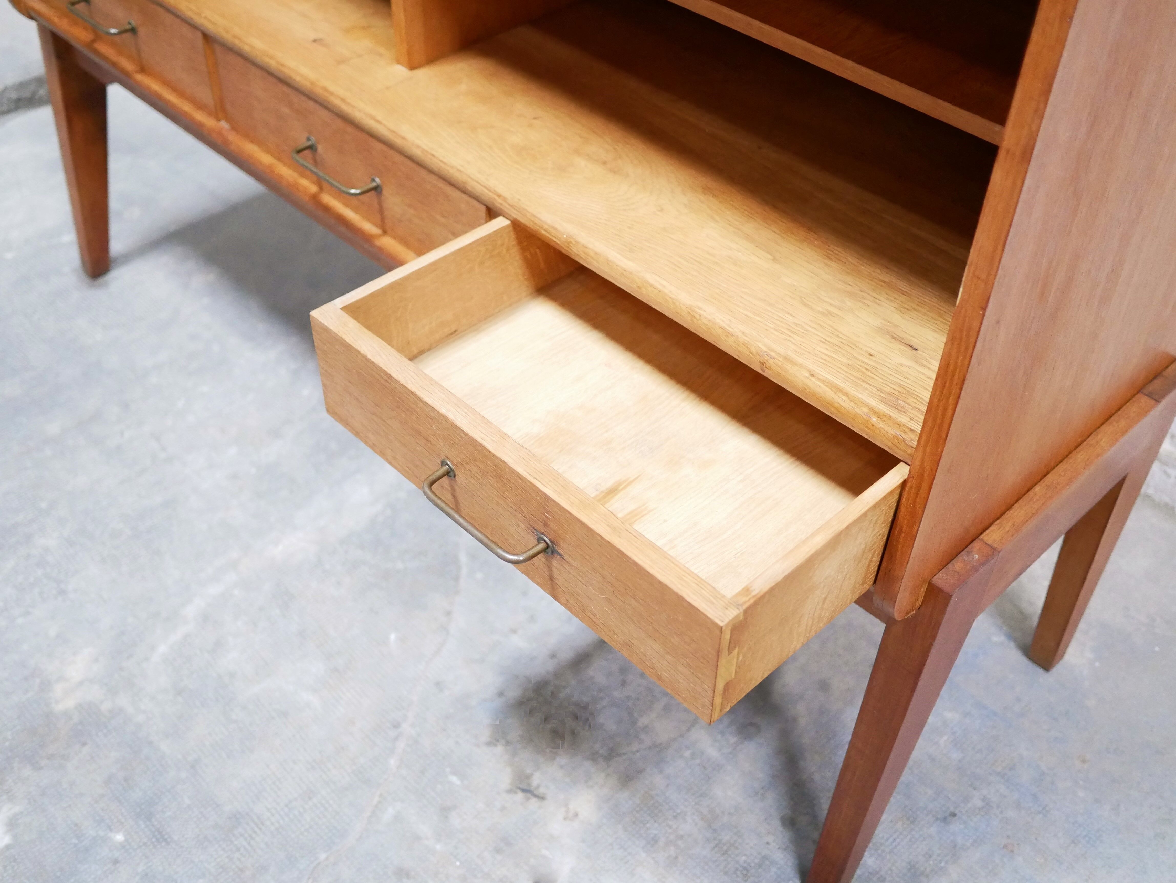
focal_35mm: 40
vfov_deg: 36.0
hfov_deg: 46.8
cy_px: 442
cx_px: 588
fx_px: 1359
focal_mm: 20
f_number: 1.7
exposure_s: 1/60
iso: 2500
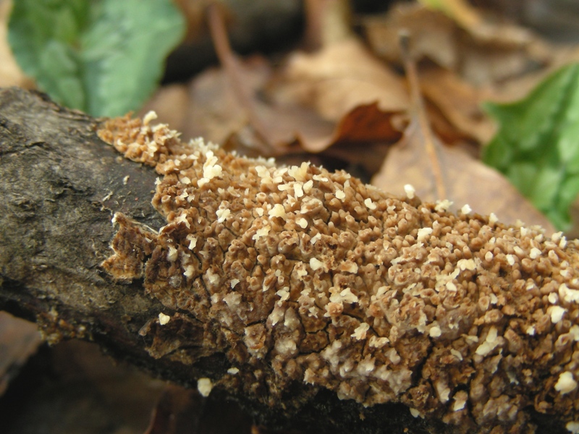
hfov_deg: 39.7
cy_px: 217
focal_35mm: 48
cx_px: 290
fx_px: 803
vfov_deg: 30.3
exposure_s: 1/30
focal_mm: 8
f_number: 3.5
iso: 113
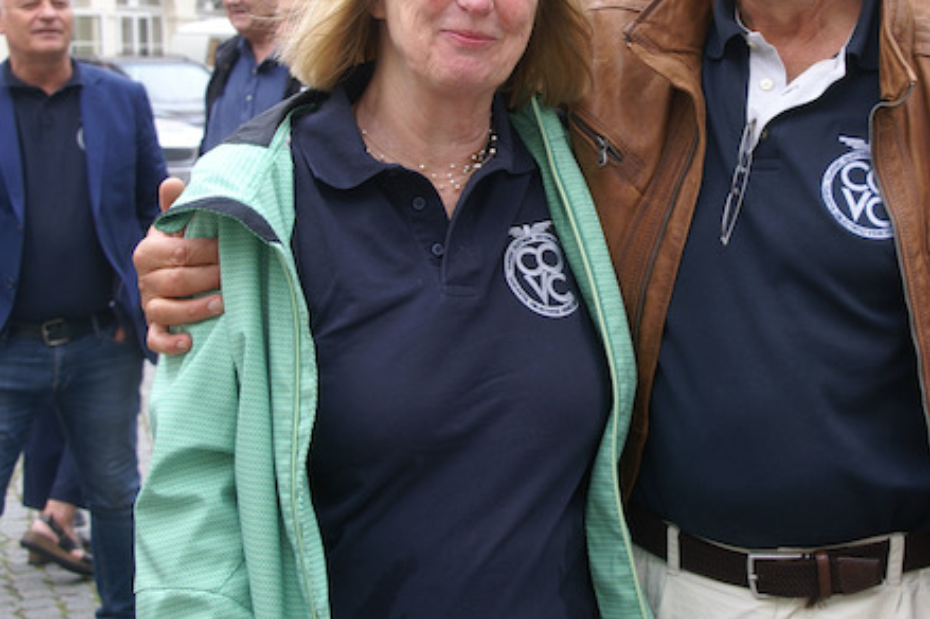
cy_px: 142
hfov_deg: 24.6
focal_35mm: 82
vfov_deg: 16.5
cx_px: 627
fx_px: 2117
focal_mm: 30
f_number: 5.6
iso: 100
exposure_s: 1/100
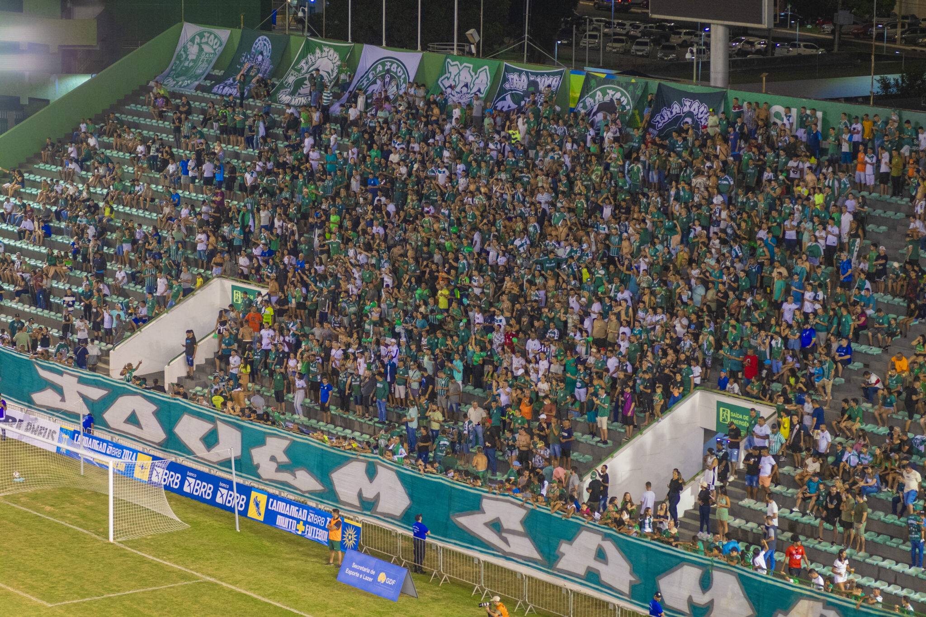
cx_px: 463
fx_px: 3086
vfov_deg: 11.4
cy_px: 308
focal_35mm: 120
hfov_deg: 17.1
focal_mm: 80
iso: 1250
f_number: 4
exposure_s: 1/320
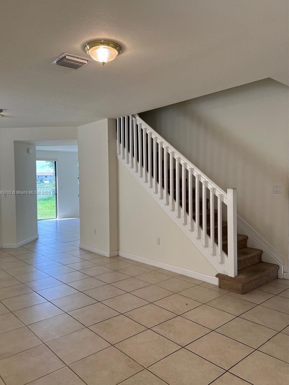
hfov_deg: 51.3
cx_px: 139
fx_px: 301
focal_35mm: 27
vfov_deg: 65.3
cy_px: 193
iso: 64
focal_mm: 5.7
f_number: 1.5
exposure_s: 1/161
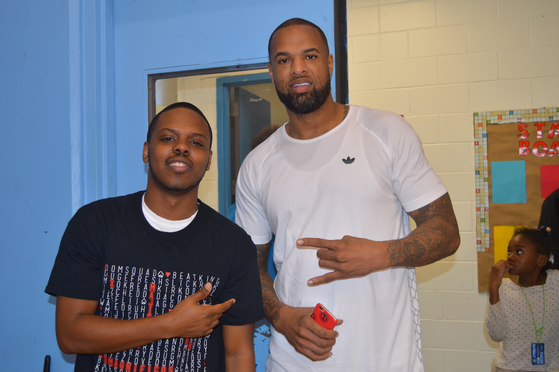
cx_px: 280
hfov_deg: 46.4
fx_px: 652
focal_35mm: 42
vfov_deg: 31.8
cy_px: 186
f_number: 4
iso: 560
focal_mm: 28
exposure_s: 1/60
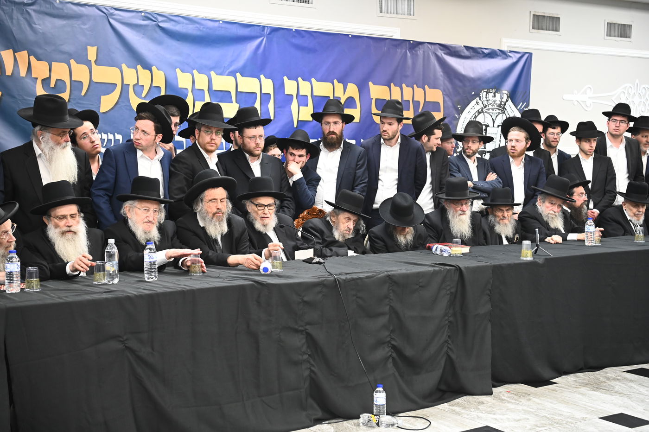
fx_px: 901
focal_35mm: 50
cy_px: 216
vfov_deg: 27.0
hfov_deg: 39.6
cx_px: 324
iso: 2000
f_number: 4
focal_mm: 50
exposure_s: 1/160
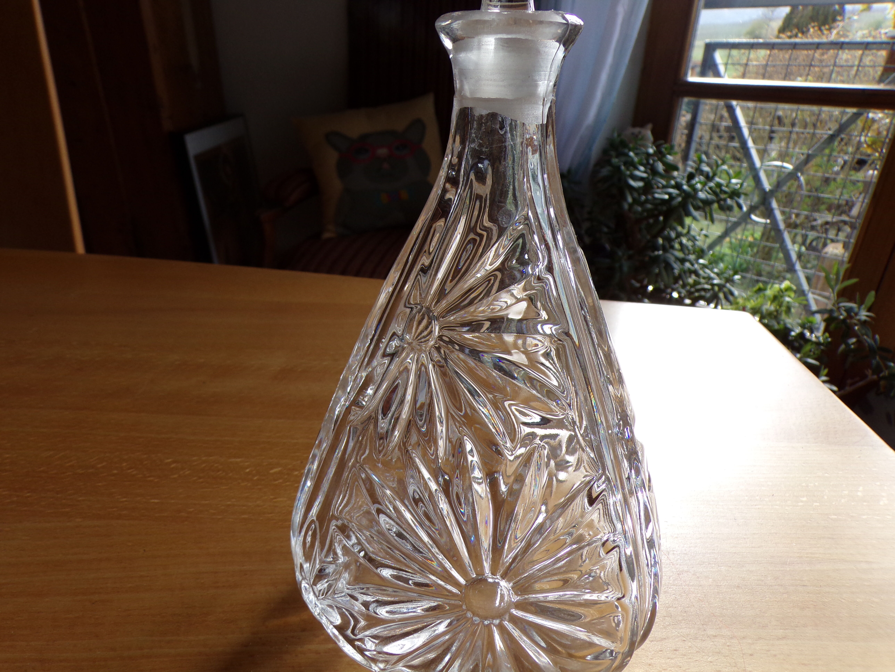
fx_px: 621
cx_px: 448
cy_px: 336
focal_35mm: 24
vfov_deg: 56.8
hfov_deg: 71.6
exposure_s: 1/80
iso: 80
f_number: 4.3
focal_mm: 4.3
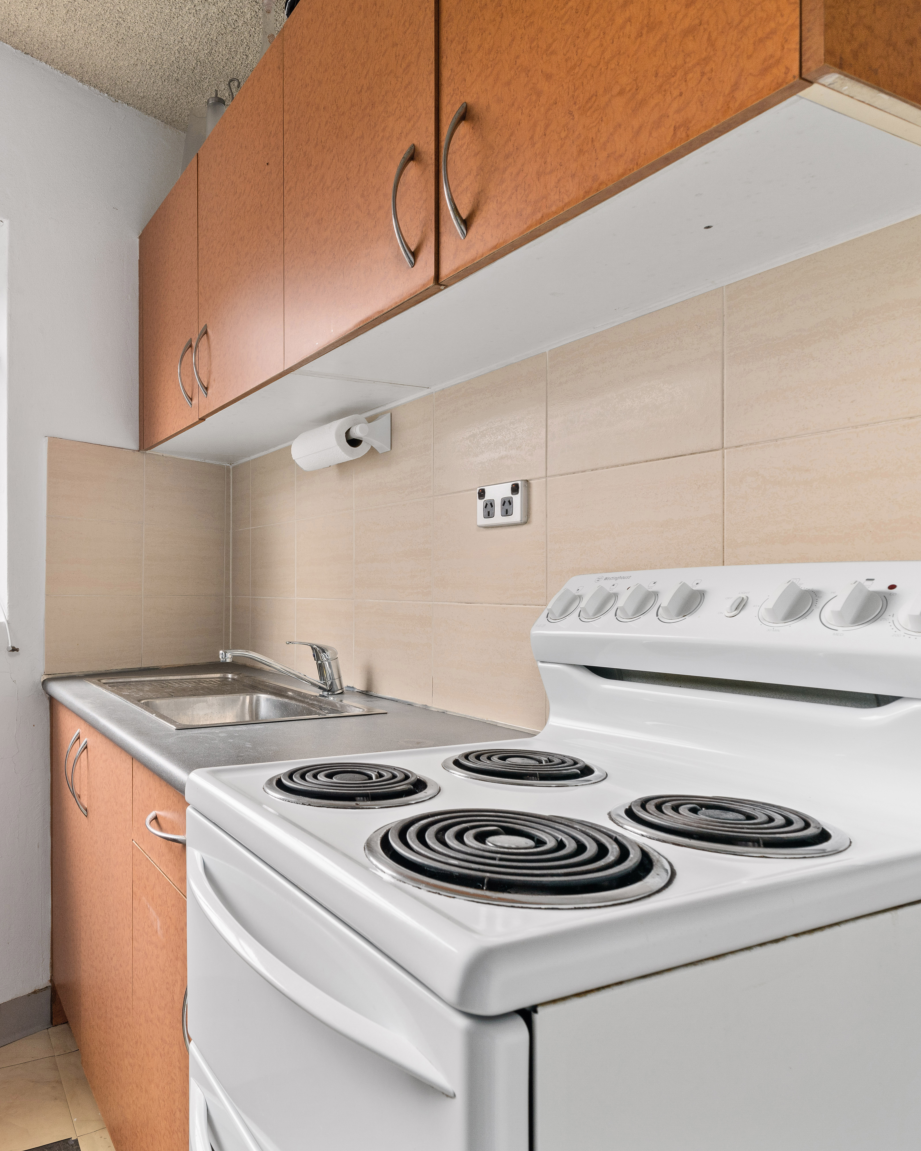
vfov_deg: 72.6
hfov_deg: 59.3
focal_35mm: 23
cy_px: 572
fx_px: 784
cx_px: 299
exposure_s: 1/40
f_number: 9
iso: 400
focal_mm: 16
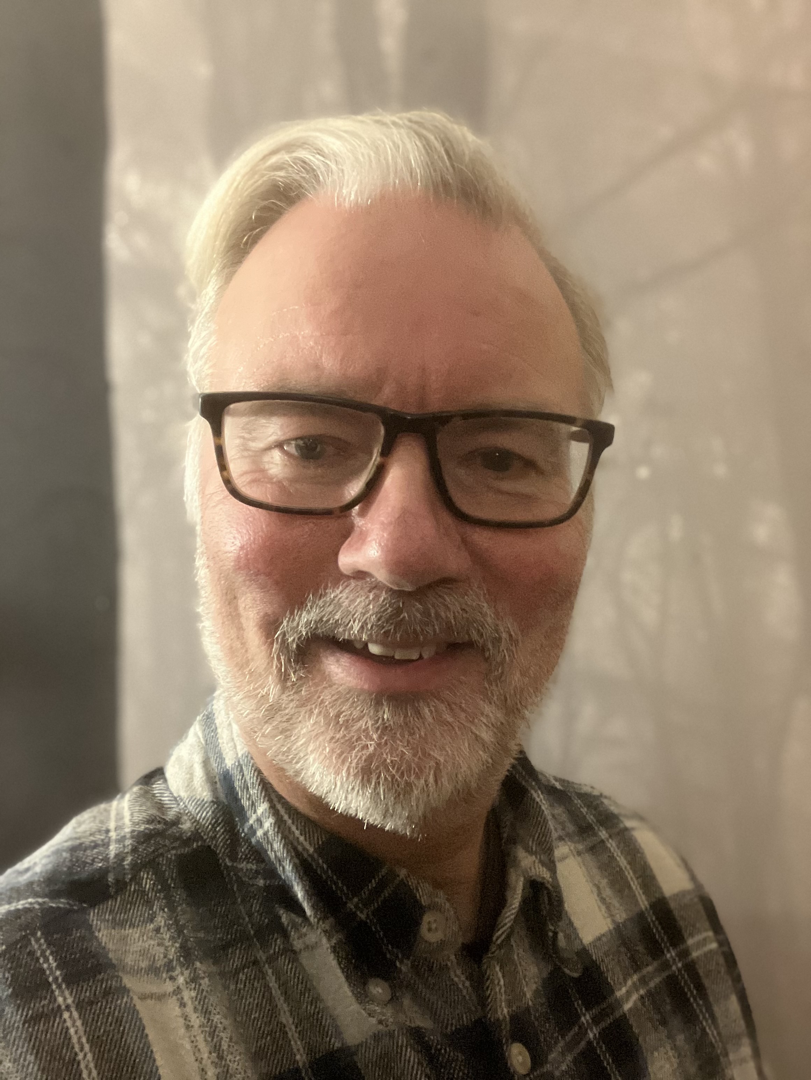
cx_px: 406
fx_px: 999
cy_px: 540
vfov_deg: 56.8
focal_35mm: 32
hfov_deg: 44.2
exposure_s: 1/17
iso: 640
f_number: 2.2
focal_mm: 2.87
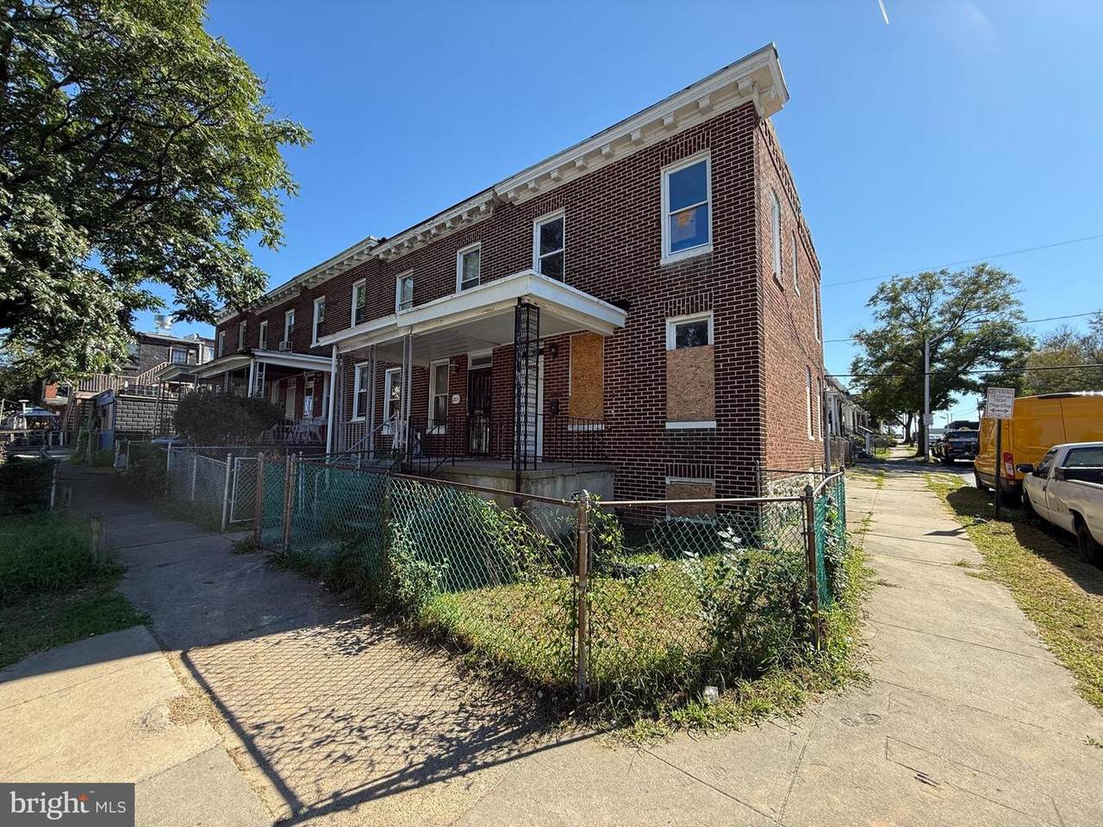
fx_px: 446
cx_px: 552
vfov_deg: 85.7
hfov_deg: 102.1
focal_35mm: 14
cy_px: 414
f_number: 2.2
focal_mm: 2.22
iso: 50
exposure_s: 1/475
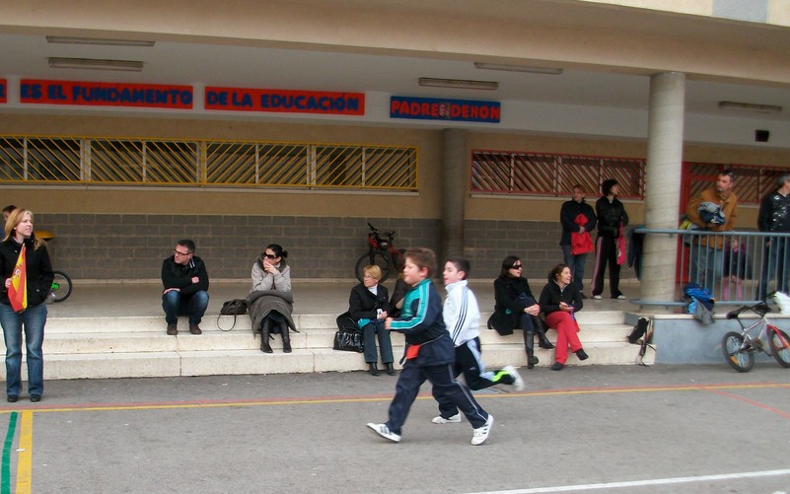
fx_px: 904
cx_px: 347
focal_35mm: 42
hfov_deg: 47.1
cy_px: 364
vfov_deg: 30.1
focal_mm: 5.7
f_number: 2.9
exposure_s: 1/125
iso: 131
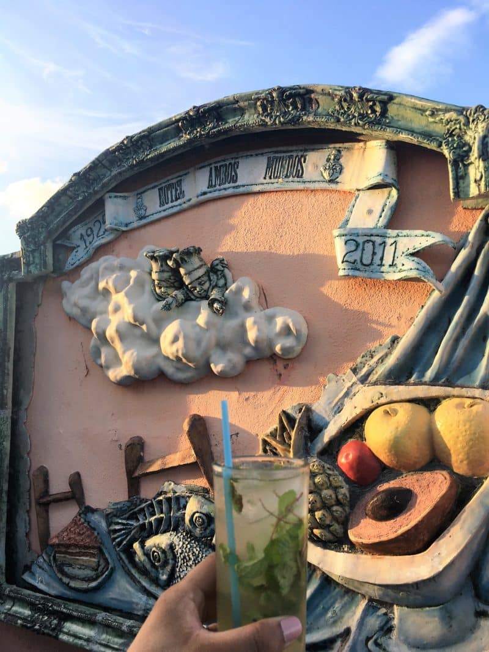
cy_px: 326
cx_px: 244
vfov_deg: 61.7
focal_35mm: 29
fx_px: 546
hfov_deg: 48.2
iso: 25
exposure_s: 1/388
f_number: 2.2
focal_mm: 4.15
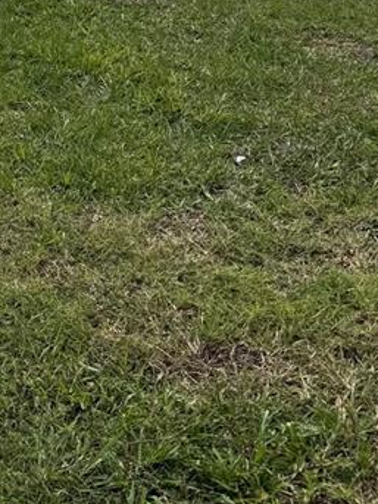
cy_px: -325
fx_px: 1224
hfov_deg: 16.1
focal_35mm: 84
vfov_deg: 19.3
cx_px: -185
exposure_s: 1/9009
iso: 80
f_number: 1.78
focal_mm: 6.76
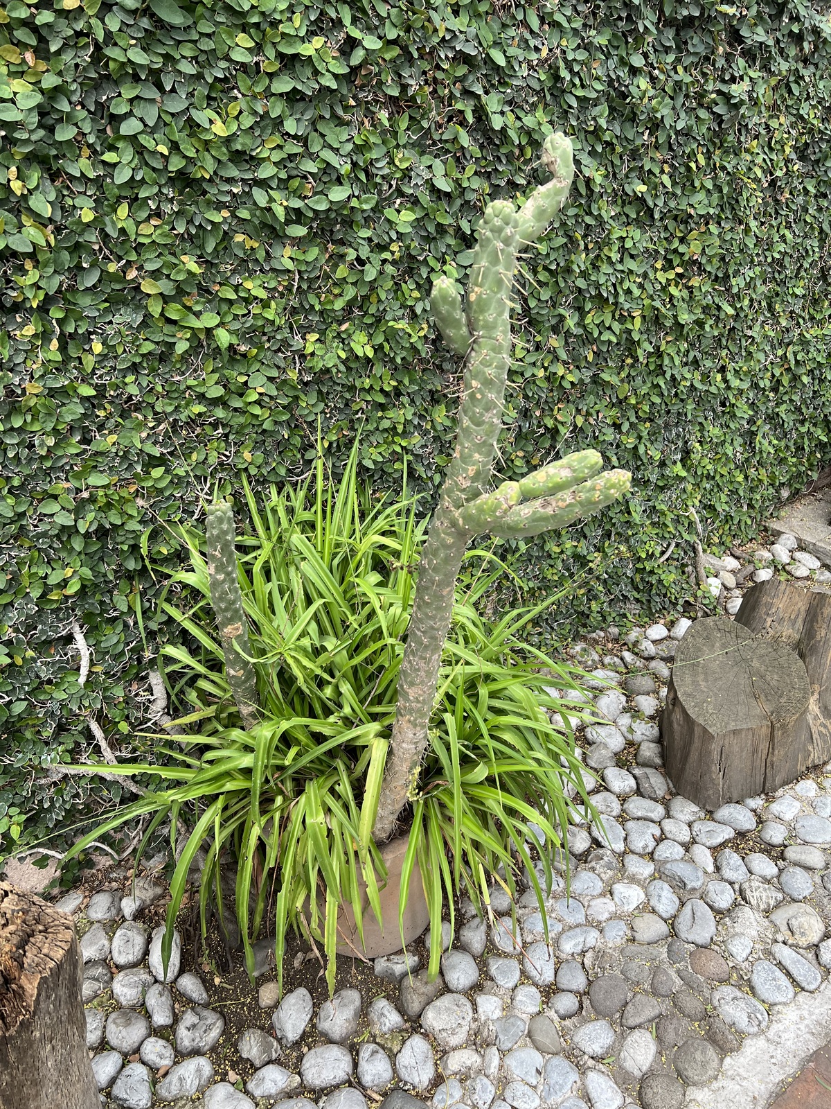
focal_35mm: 26
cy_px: 554
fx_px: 832
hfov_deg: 53.1
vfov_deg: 67.3
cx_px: 416
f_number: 1.5
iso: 64
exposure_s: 1/121
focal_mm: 5.7
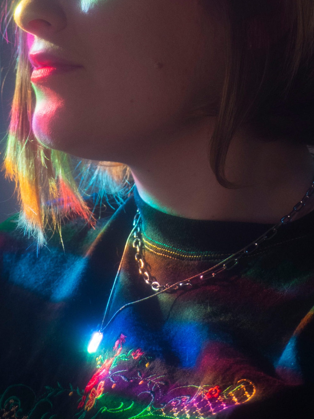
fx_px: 1874
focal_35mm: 155
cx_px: 180
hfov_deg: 9.6
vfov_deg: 12.7
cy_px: 81
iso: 500
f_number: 4
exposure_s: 1/320
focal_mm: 40
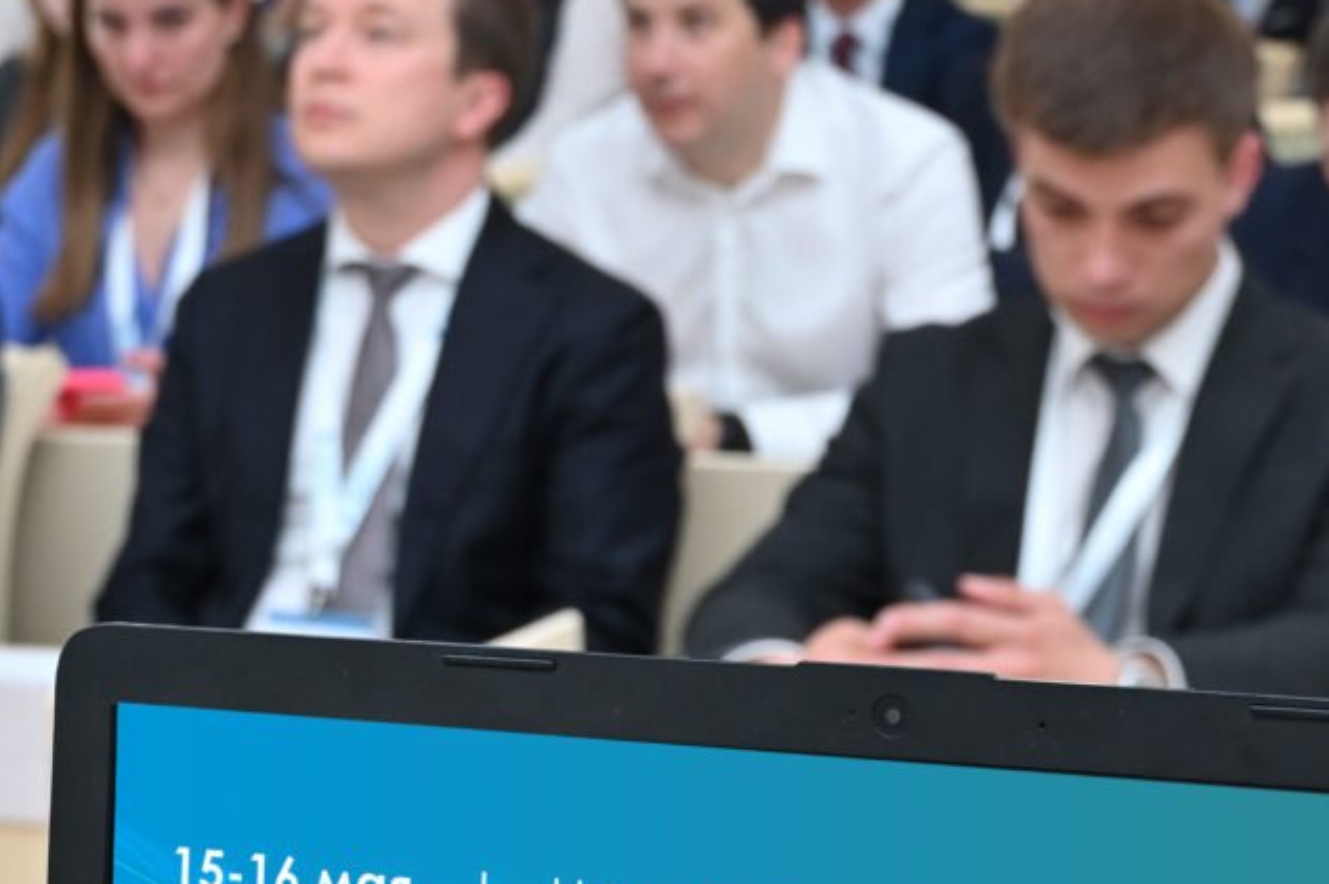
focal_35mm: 94
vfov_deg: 14.4
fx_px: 3467
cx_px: 540
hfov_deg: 21.7
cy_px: 740
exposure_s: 1/100
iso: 640
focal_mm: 31
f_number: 5.6
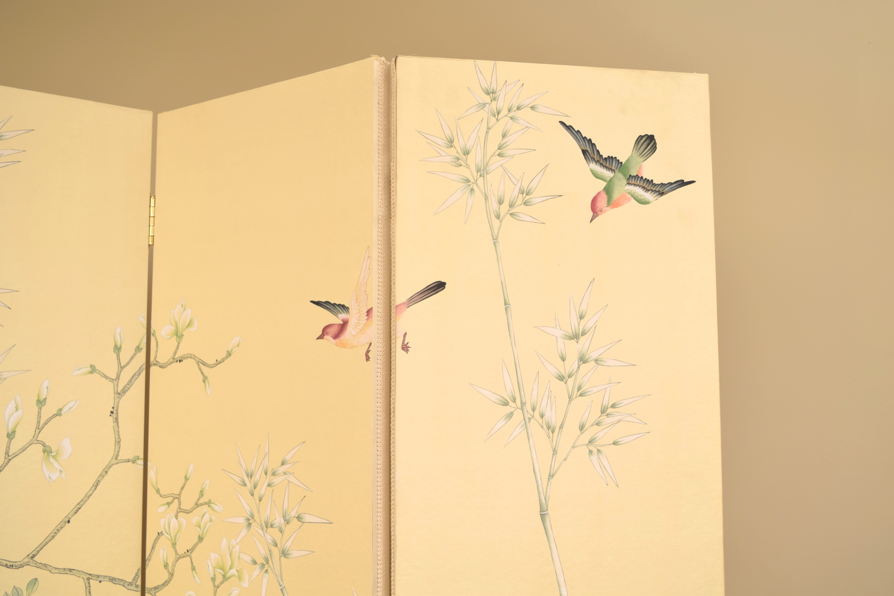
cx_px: 447
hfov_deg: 47.9
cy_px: 298
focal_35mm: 40
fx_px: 1006
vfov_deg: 33.0
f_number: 5.6
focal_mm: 27
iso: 100
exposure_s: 1/60
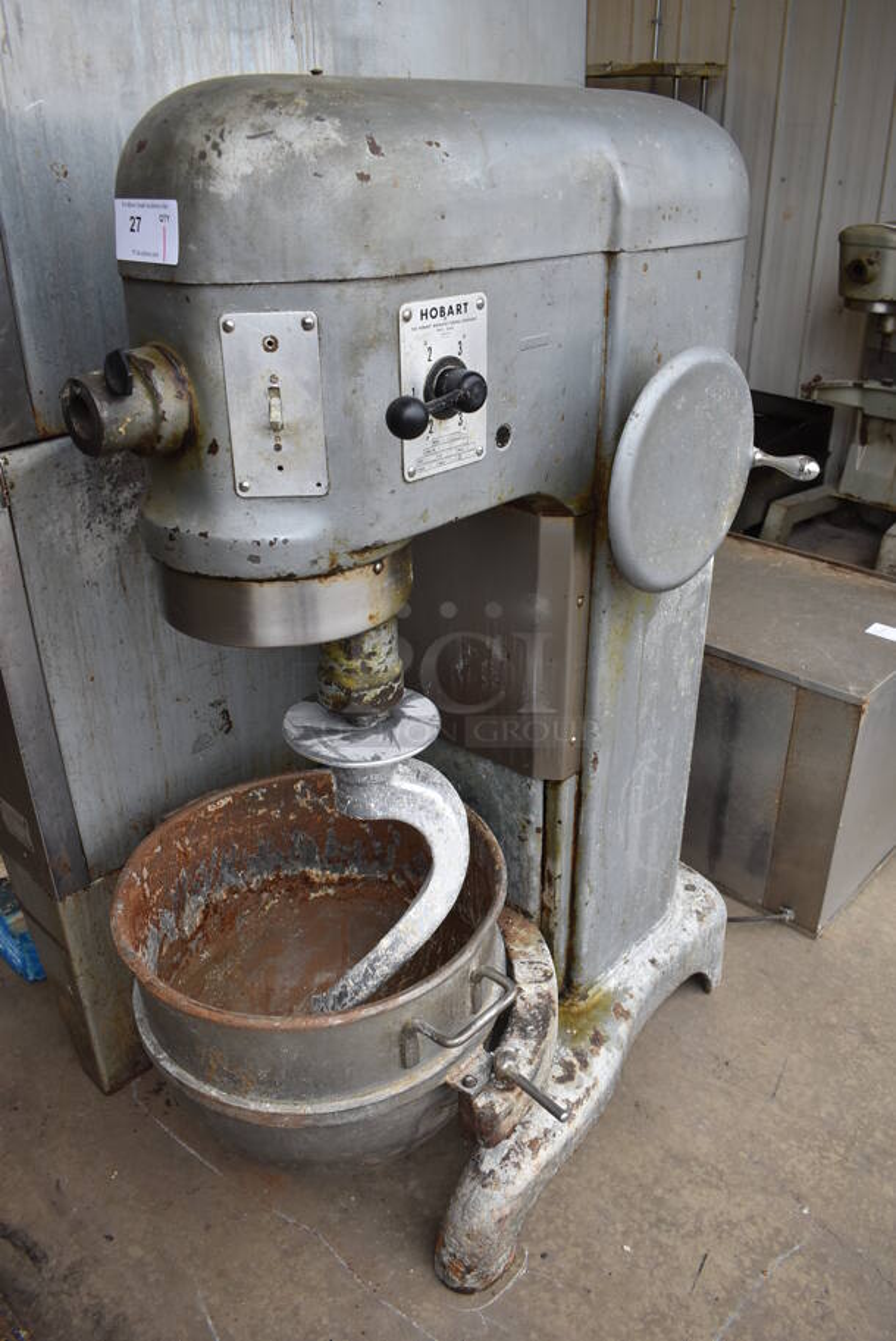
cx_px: 448
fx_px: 1006
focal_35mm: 27
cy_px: 670
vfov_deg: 67.3
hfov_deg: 48.0
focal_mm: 18
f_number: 5.6
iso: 400
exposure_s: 1/125
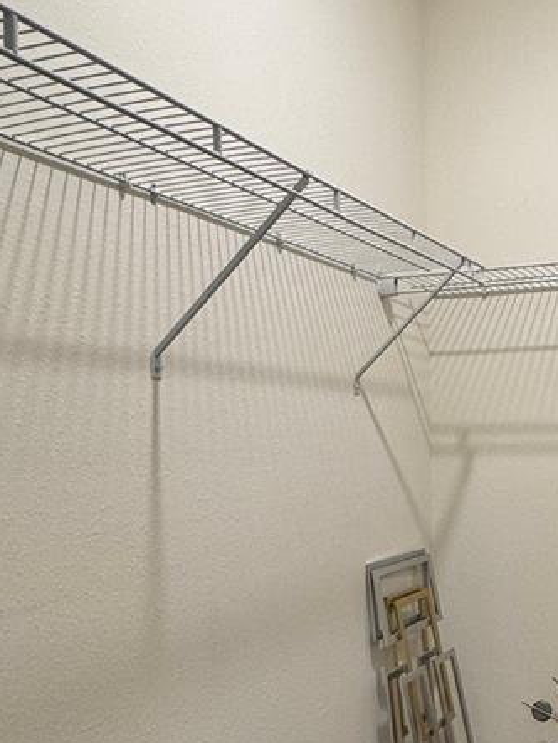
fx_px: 816
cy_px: 467
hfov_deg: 35.4
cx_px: 511
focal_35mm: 38
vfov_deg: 48.5
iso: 160
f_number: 2.2
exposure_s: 1/60
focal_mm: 2.22
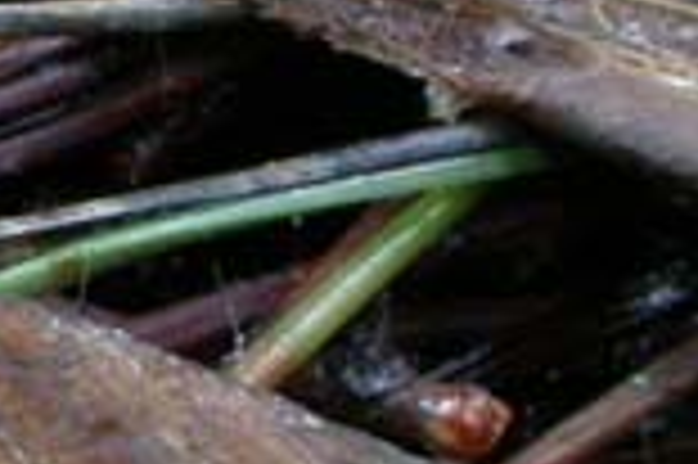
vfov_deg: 2.2
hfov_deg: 3.3
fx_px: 12047
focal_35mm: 622
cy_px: 491
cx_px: -1094
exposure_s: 1/4
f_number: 9.7
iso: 200
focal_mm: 24
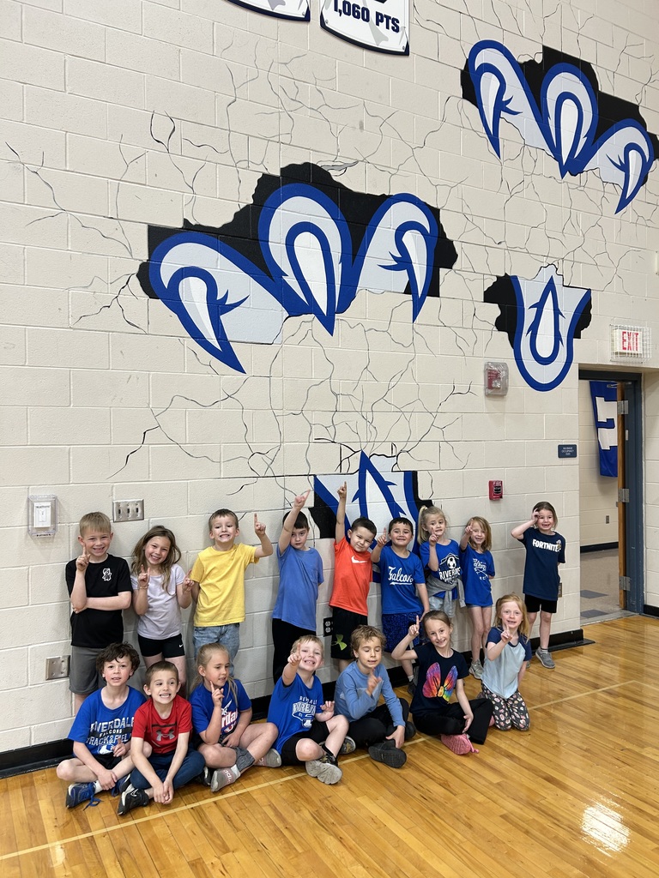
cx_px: 330
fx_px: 660
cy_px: 439
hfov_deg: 53.1
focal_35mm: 26
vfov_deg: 67.3
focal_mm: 5.7
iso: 80
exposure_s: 1/60
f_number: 1.5
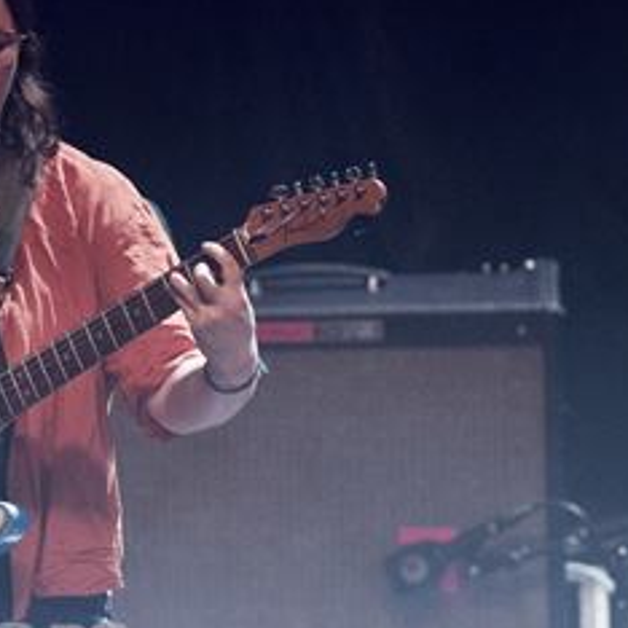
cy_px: 415
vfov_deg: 2.2
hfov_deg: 2.2
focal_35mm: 783
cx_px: 0
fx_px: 16071
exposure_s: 1/640
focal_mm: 300
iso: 5000
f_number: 2.8
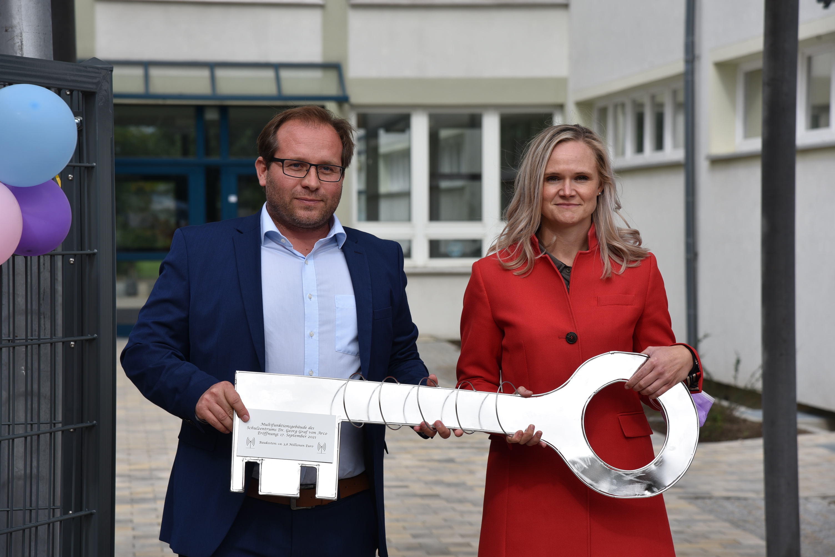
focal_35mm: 112
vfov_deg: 12.2
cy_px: 278
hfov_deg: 18.3
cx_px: 418
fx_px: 2599
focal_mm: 112
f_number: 8
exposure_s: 1/250
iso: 200
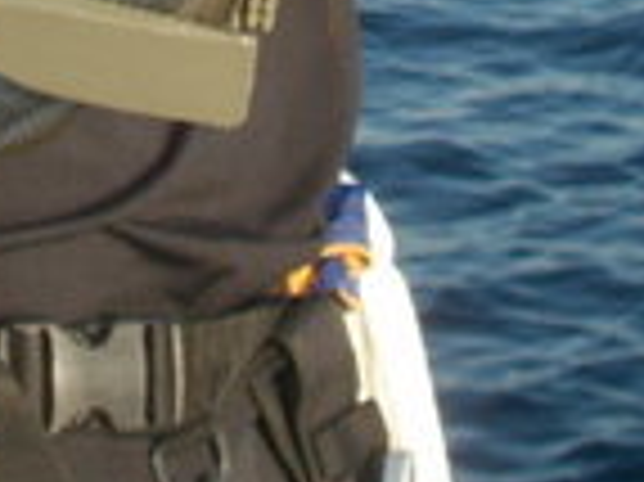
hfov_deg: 11.9
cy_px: -505
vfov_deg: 8.4
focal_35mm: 166
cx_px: 149
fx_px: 3086
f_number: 7.1
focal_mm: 7.7
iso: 50
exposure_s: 1/125
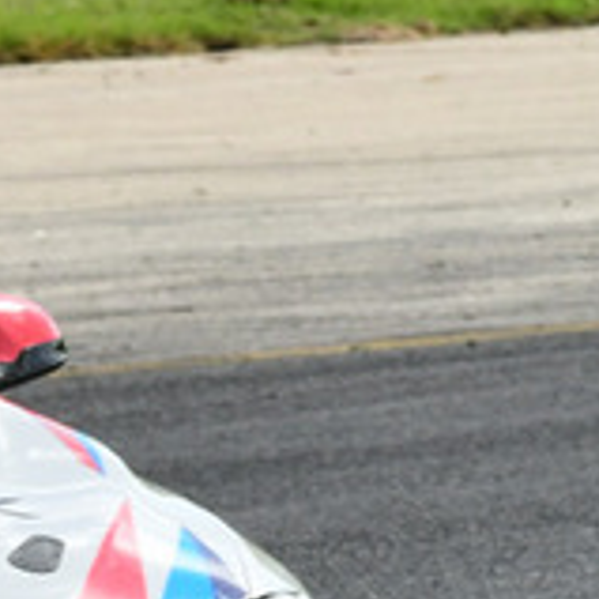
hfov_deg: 1.0
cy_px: 448
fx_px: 34006
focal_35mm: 1737
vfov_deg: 1.0
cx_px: -833
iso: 800
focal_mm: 270
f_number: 13
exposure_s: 1/640
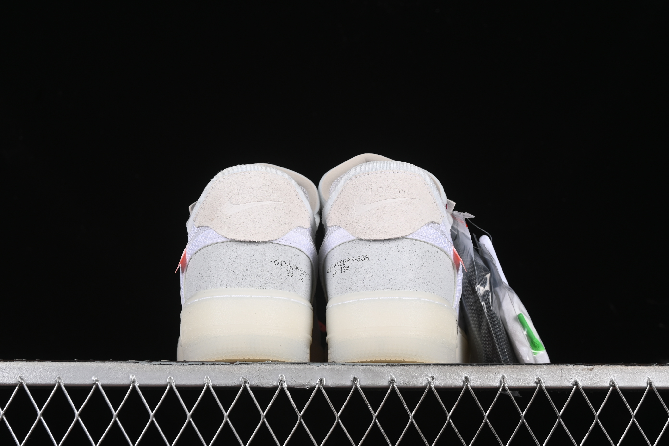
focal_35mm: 75
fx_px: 1394
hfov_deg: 27.0
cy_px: 223
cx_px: 334
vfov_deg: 18.2
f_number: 8
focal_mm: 50
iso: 160
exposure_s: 1/100
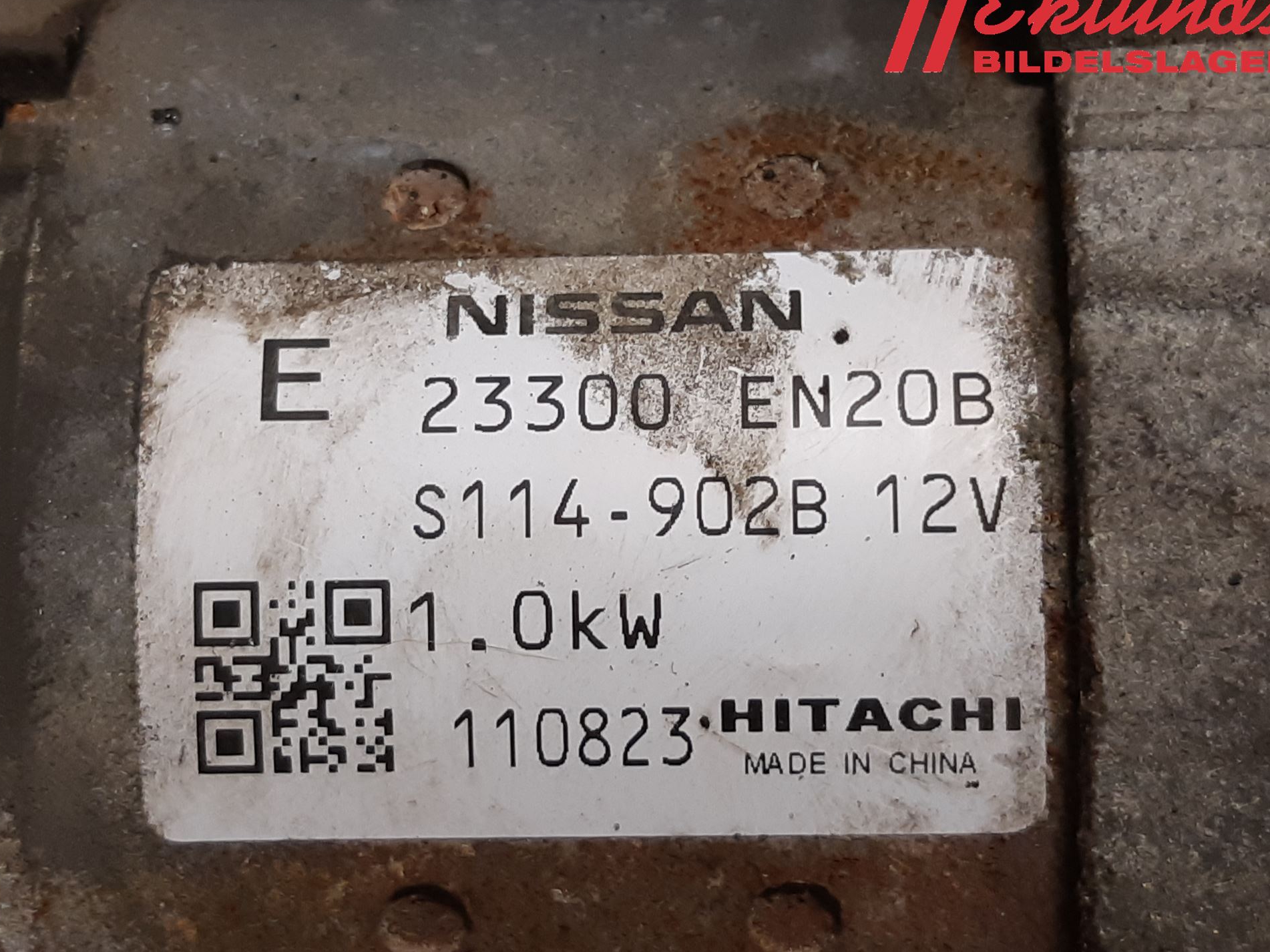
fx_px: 1027
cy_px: 472
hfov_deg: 63.4
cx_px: 610
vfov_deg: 49.7
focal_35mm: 28
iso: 100
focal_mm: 3.93
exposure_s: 1/50
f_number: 1.7
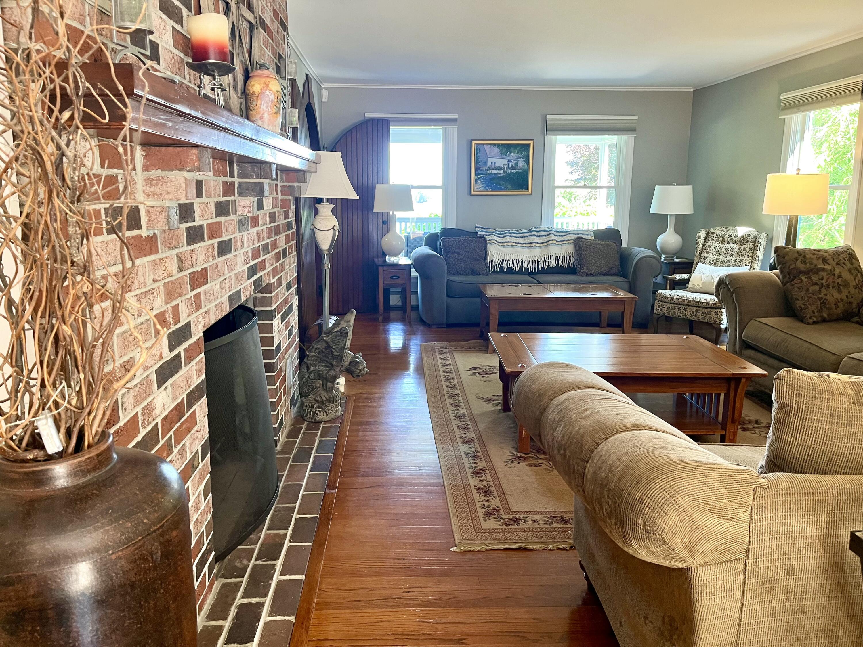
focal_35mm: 26
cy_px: 324
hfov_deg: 67.3
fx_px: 648
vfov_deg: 53.1
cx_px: 432
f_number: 1.6
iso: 160
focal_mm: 5.1
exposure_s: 1/60
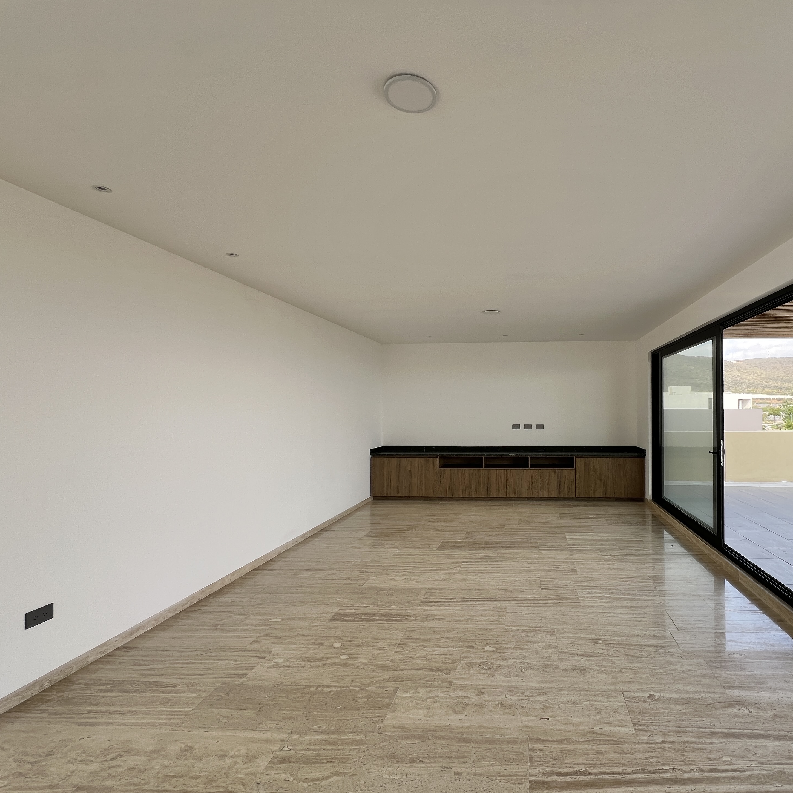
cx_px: 510
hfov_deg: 85.2
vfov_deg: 87.4
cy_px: 410
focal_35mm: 16
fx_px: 415
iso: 32
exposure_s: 1/200
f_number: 1.8
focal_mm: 1.57
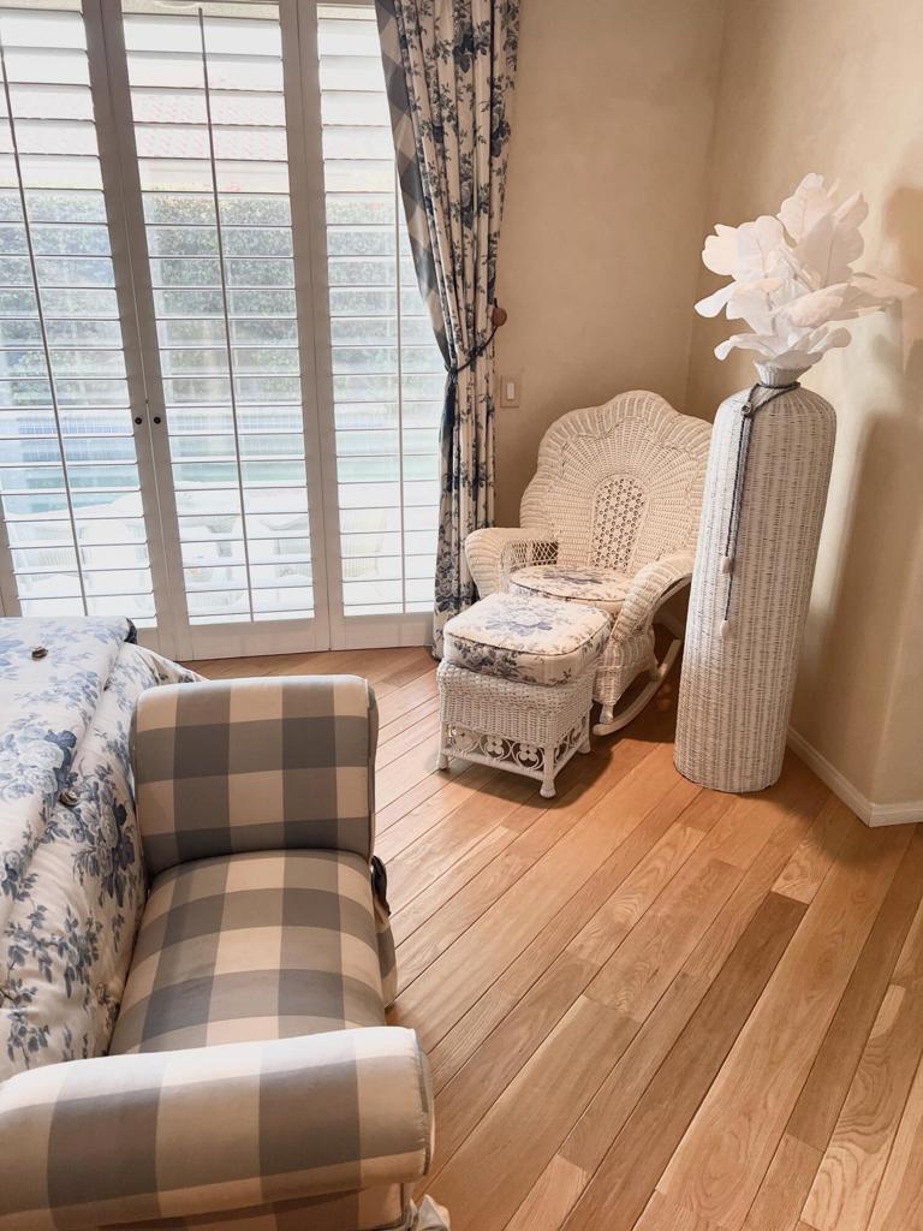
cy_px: 616
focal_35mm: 26
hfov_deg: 53.1
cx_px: 462
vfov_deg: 67.3
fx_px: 924
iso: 100
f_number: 1.5
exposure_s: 1/120
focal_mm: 5.7
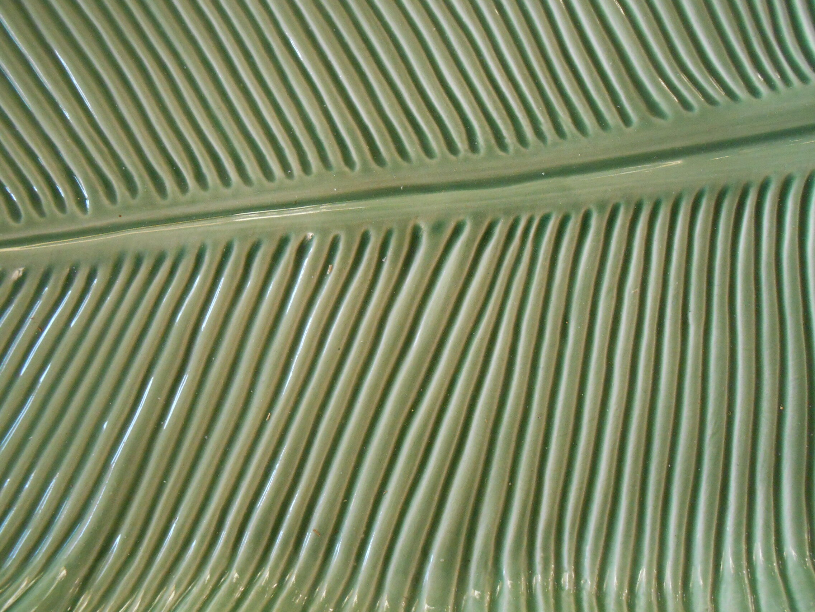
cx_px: 408
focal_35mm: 26
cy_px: 306
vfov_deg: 53.1
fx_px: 612
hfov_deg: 67.3
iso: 400
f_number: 3.5
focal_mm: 4.6
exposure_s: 1/30
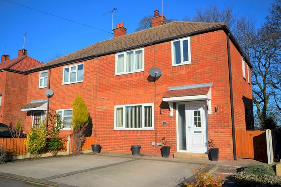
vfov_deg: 43.6
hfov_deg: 61.9
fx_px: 234
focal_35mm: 30
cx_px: 140
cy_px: 94
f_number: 8
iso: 100
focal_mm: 20
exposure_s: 1/250
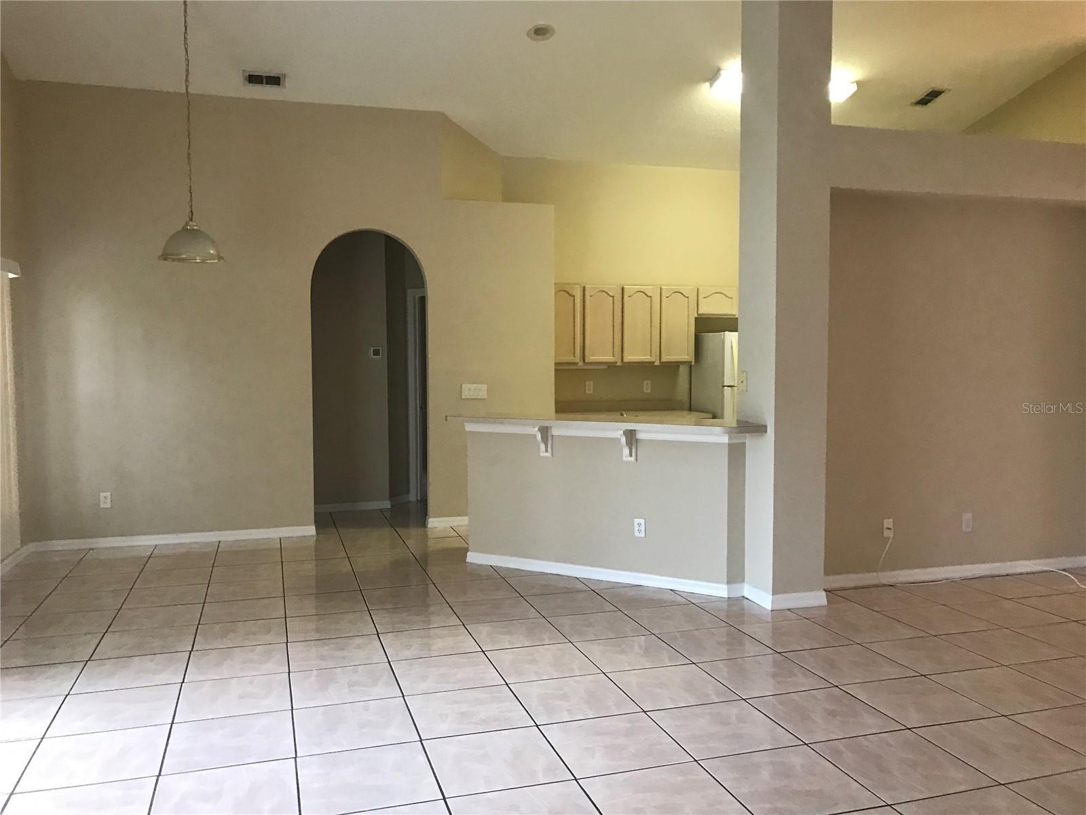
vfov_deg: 49.7
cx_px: 543
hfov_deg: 63.4
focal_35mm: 28
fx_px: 878
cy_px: 408
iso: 80
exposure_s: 1/15
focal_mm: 3.99
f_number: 1.8
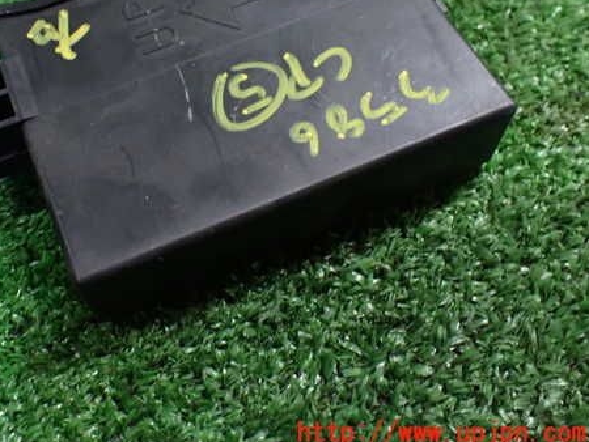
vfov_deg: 35.7
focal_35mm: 40
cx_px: 200
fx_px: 681
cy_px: 156
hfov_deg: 46.1
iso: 800
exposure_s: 1/80
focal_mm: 5.4
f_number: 2.3
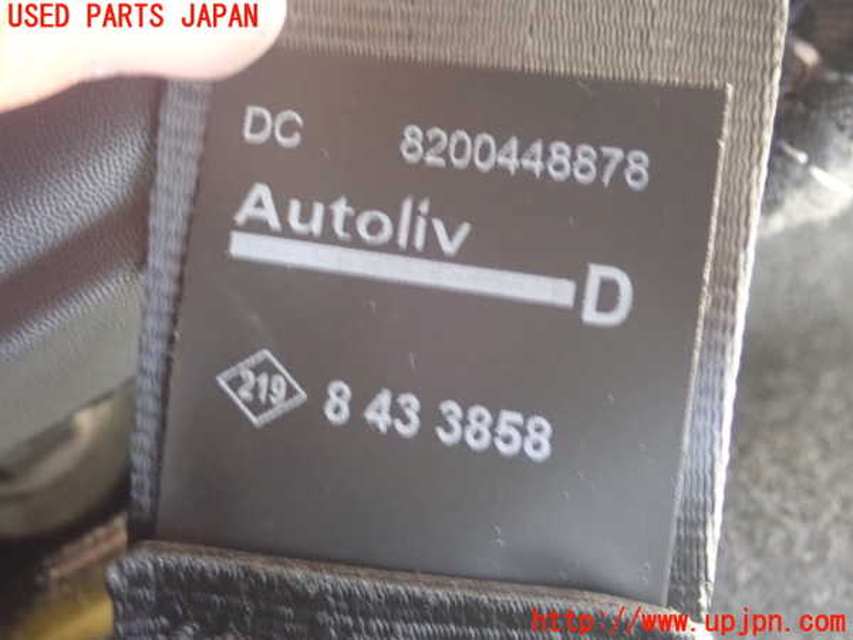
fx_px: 1503
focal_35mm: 61
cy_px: 320
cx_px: 426
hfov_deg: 31.7
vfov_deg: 24.0
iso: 1250
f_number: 3.6
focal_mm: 11.01
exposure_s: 1/15
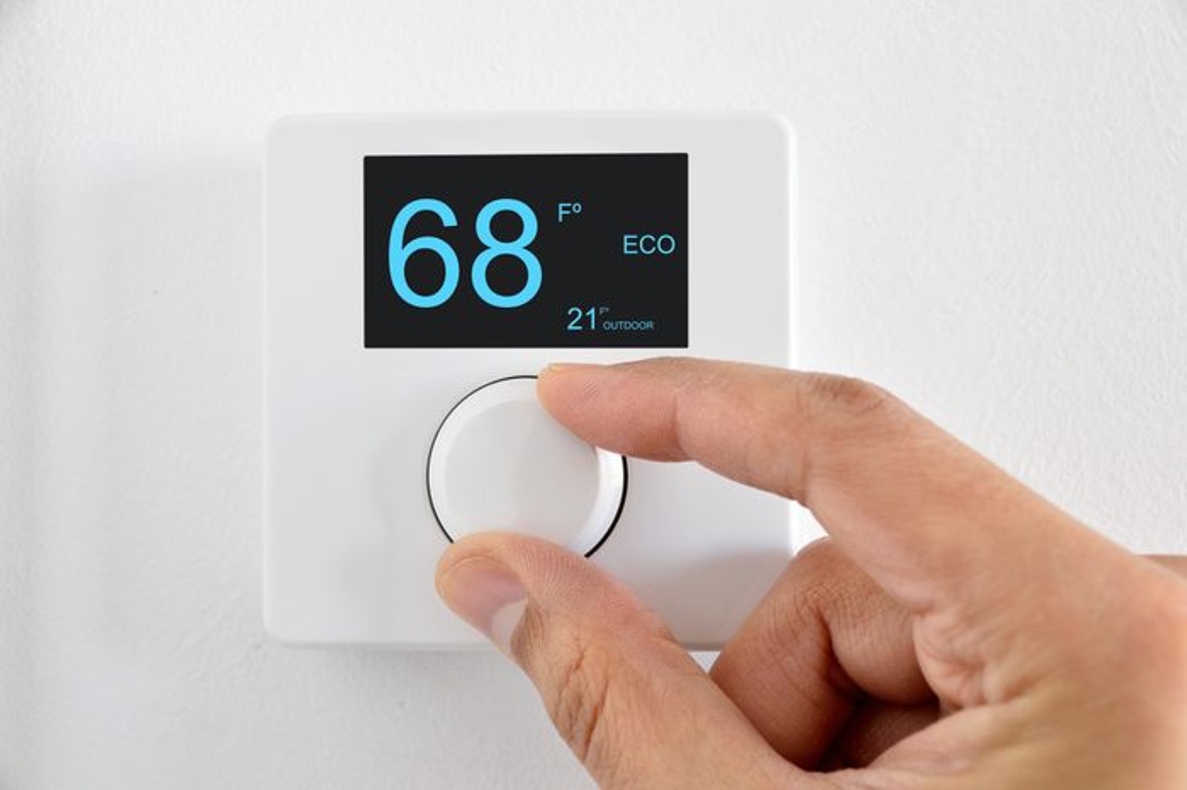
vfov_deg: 19.7
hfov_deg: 29.3
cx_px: 594
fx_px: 2273
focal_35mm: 69
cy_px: 395
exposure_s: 1/10
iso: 200
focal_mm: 46
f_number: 7.1
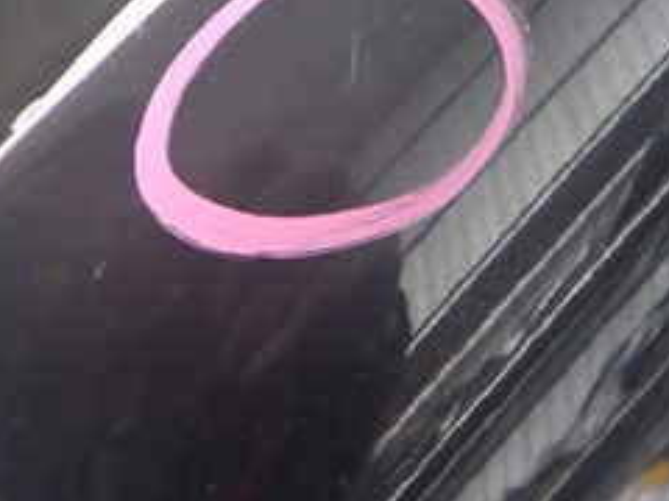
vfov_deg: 18.9
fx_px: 1449
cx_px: 452
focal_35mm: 75
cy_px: -47
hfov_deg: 25.8
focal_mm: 5.4
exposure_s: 1/30
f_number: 2.3
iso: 250
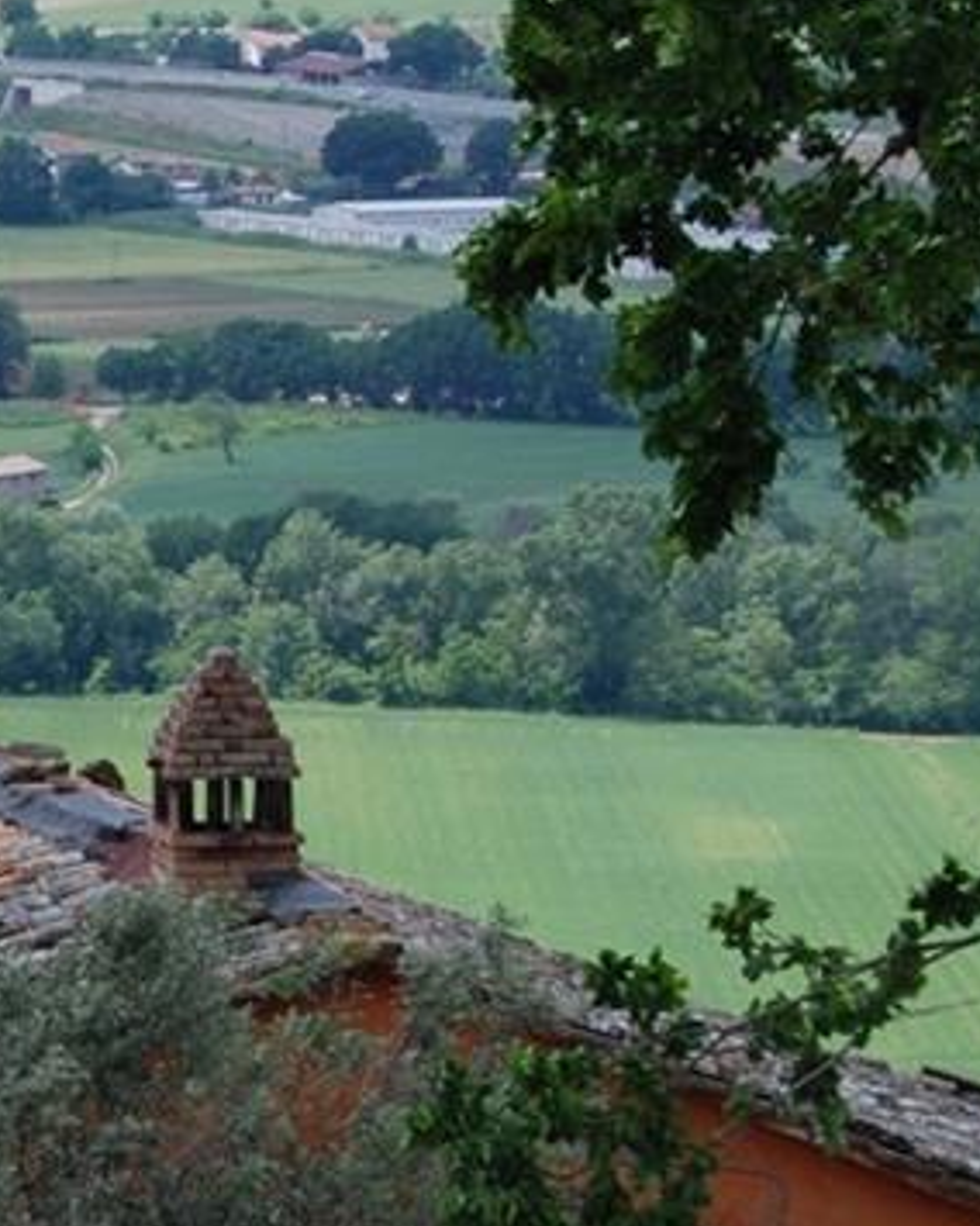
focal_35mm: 349
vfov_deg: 5.5
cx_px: -1018
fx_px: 12657
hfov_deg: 4.4
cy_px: 891
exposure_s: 1/200
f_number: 7.1
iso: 100
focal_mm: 55
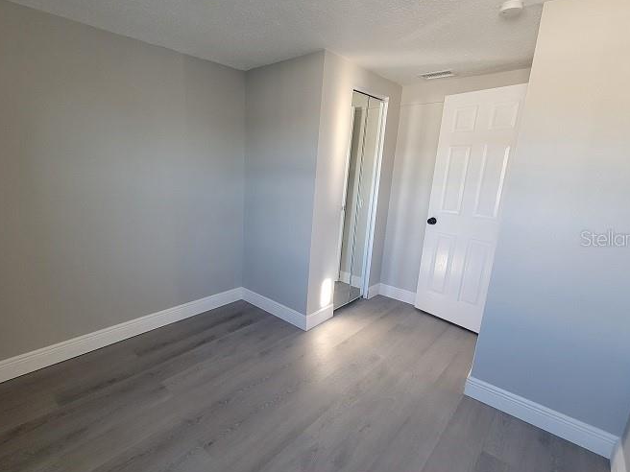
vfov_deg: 78.1
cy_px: 238
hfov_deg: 94.2
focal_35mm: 16
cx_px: 284
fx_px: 291
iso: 250
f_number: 2.2
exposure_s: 1/60
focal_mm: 2.2
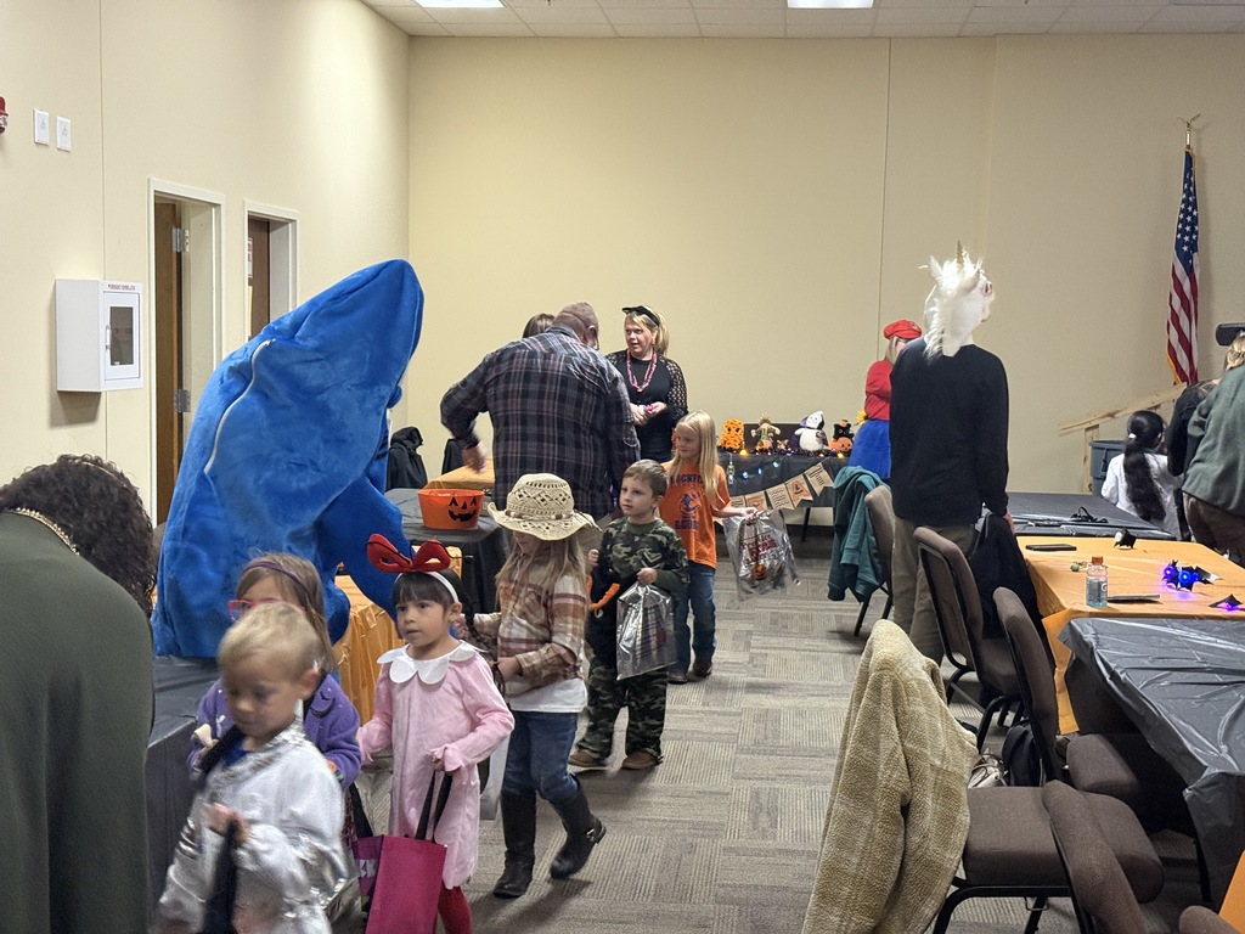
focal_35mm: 48
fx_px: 1726
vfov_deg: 30.3
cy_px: 467
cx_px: 622
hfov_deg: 39.7
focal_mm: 6.76
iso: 500
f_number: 1.78
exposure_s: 1/40
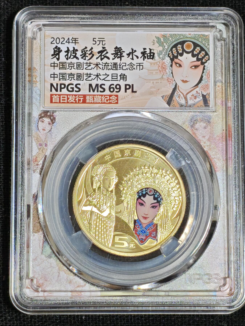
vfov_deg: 18.2
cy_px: 163
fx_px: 1019
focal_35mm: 108
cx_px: 122
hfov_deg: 13.7
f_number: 1.5
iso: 50
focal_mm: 4.94
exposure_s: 1/1748
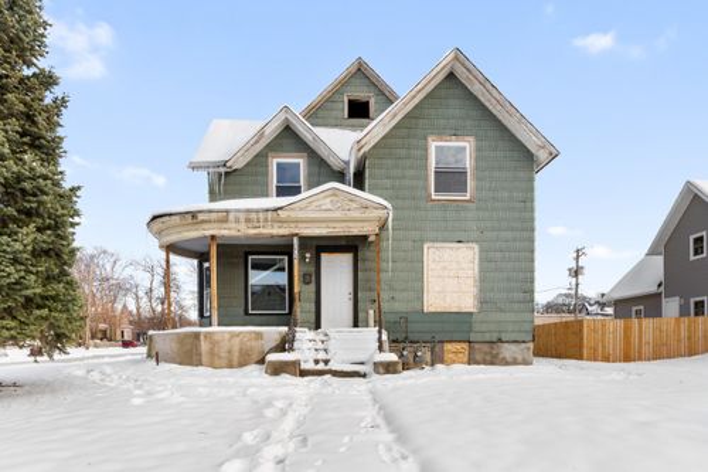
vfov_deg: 57.2
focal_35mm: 22
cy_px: 236
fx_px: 432
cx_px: 354
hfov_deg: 78.6
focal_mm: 22
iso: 50
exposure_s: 1/8
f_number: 14
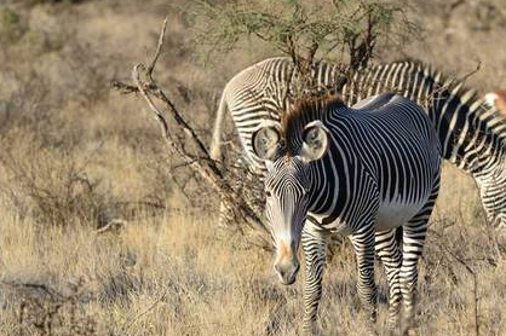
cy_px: 100
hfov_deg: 3.3
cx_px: 415
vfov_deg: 2.2
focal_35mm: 627
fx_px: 8806
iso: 250
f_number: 5.3
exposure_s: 1/500
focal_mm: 250
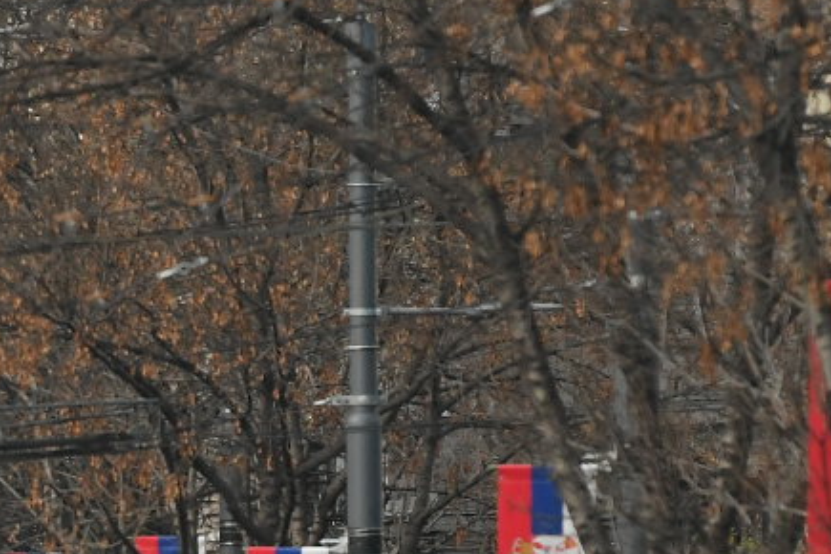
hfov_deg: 1.8
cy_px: 917
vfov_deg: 1.2
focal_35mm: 1116
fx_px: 25759
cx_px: -640
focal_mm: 200
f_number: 4
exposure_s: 1/500
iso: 1600
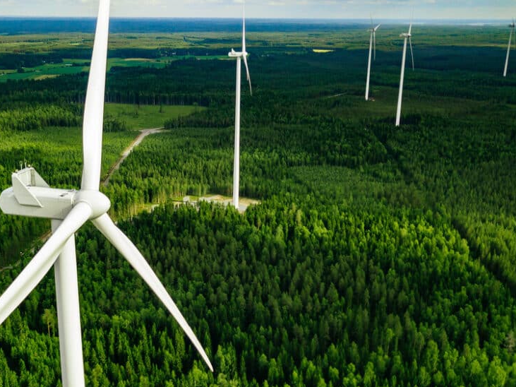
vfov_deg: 35.1
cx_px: 195
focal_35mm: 41
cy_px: 215
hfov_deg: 45.4
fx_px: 611
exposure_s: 1/640
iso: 100
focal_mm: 4.73
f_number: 2.2
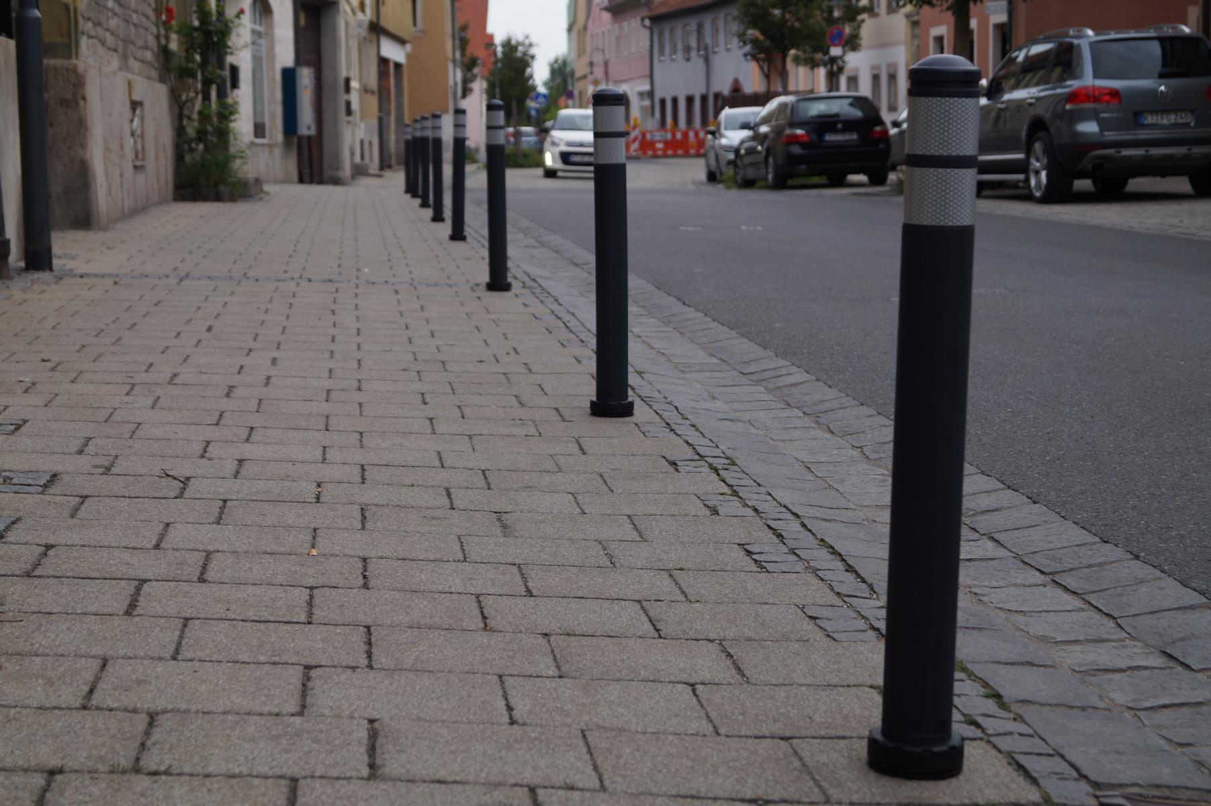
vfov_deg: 22.6
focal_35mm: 60
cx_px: 606
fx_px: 2017
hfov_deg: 33.4
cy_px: 403
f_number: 5.6
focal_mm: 40
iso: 160
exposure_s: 1/160
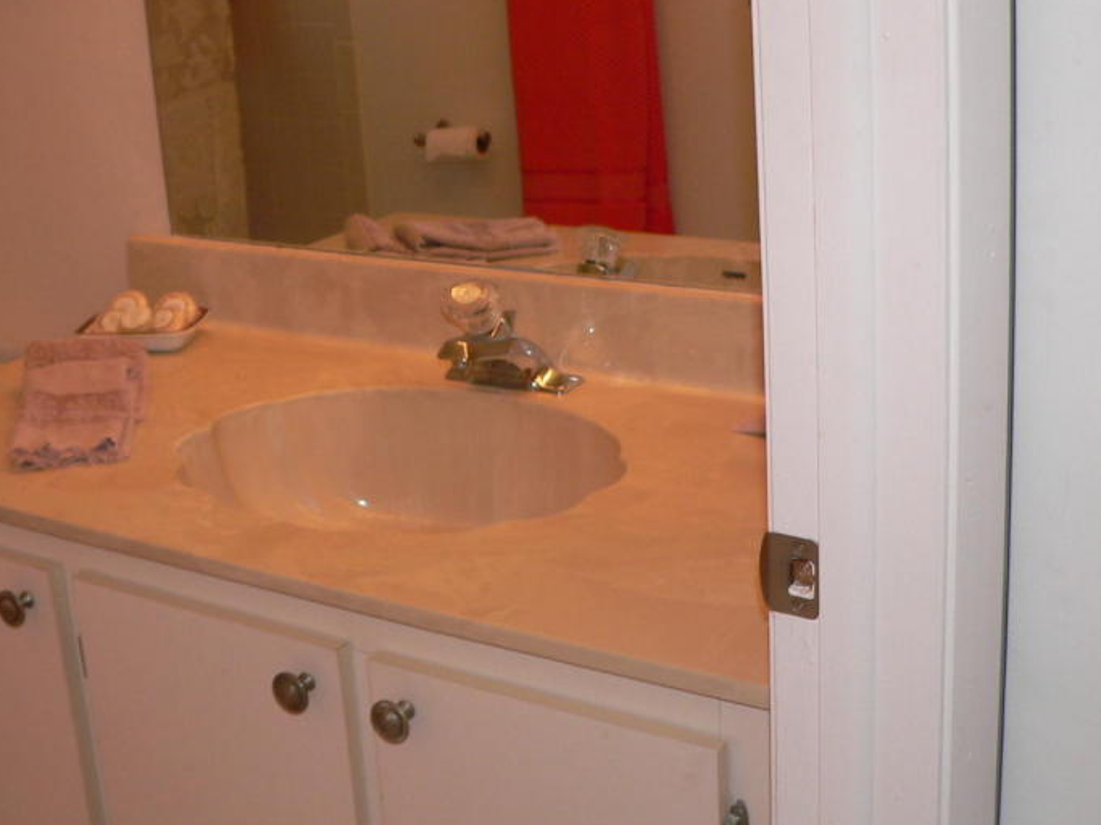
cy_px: 250
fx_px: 1717
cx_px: 388
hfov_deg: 35.3
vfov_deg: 26.8
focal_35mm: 54
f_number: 3.3
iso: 100
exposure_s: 1/60
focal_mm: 6
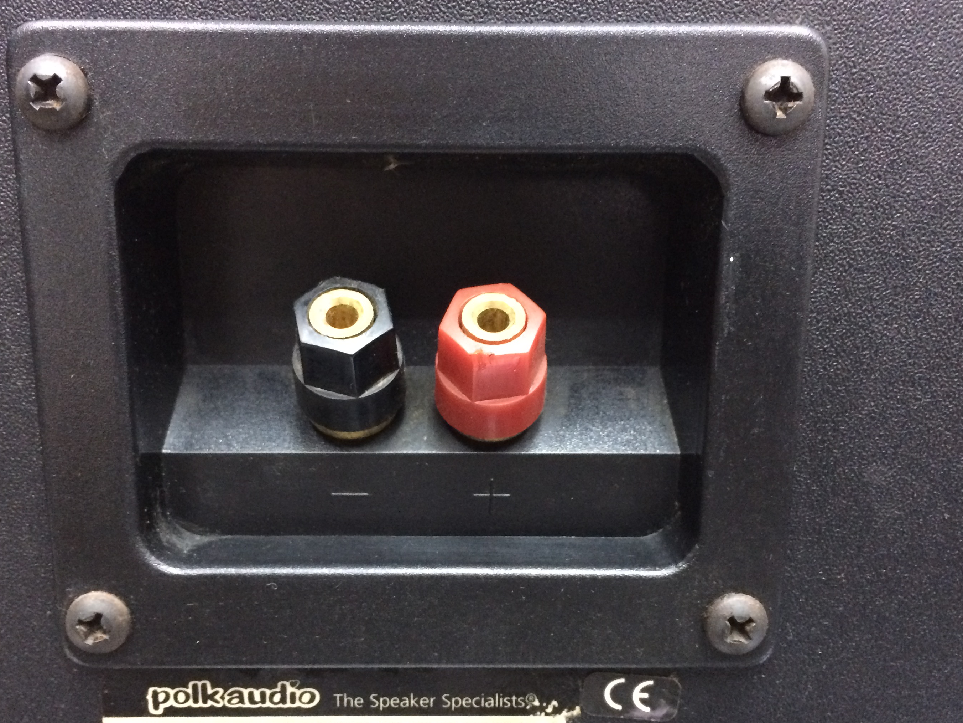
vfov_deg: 40.6
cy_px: 416
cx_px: 463
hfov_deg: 52.6
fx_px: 974
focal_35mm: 35
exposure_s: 1/17
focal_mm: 4.15
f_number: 2.2
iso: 320
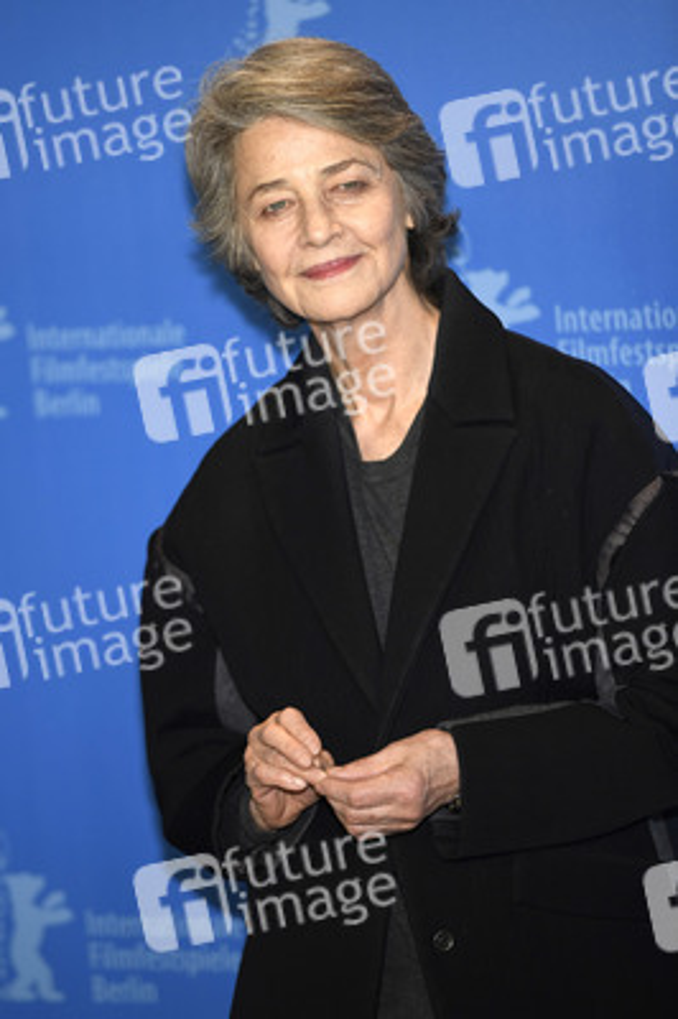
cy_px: 510
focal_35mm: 200
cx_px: 339
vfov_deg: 10.3
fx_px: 5659
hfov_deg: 6.9
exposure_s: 1/320
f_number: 3.5
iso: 800
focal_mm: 200
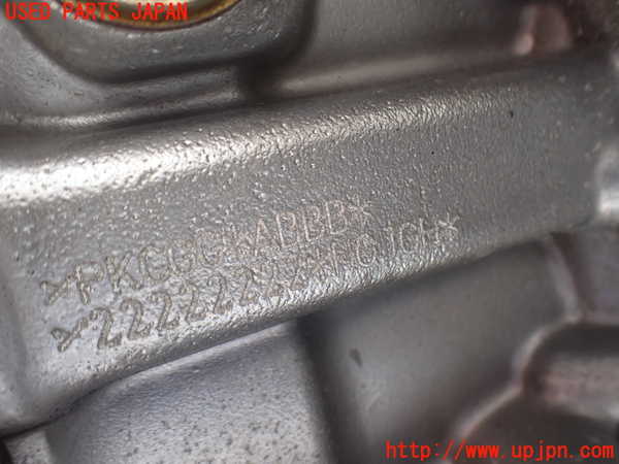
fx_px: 536
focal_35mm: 30
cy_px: 232
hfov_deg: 60.0
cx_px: 310
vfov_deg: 46.8
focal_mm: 5.4
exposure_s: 1/125
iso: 200
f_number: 2.3
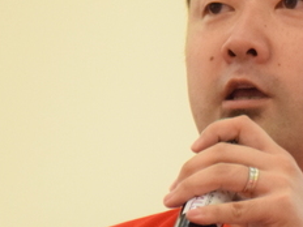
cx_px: 283
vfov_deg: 1.2
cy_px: 137
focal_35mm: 1229
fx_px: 10758
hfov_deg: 1.6
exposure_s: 1/125
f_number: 5.6
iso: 6400
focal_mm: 260
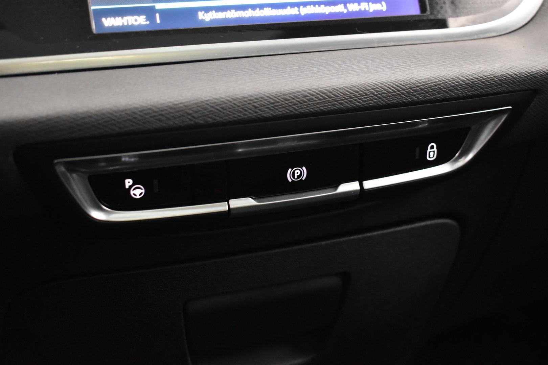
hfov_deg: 36.9
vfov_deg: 25.1
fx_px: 822
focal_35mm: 54
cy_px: 182
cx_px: 274
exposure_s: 1/13
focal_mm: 36
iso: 3200
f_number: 4.8
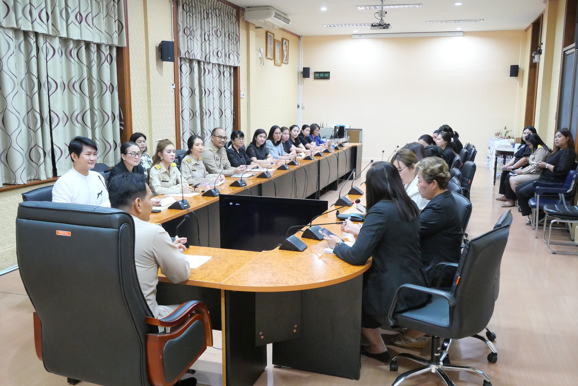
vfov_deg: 37.9
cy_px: 193
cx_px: 289
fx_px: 562
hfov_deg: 54.4
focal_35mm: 35
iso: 3200
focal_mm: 17
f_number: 6.3
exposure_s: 1/15
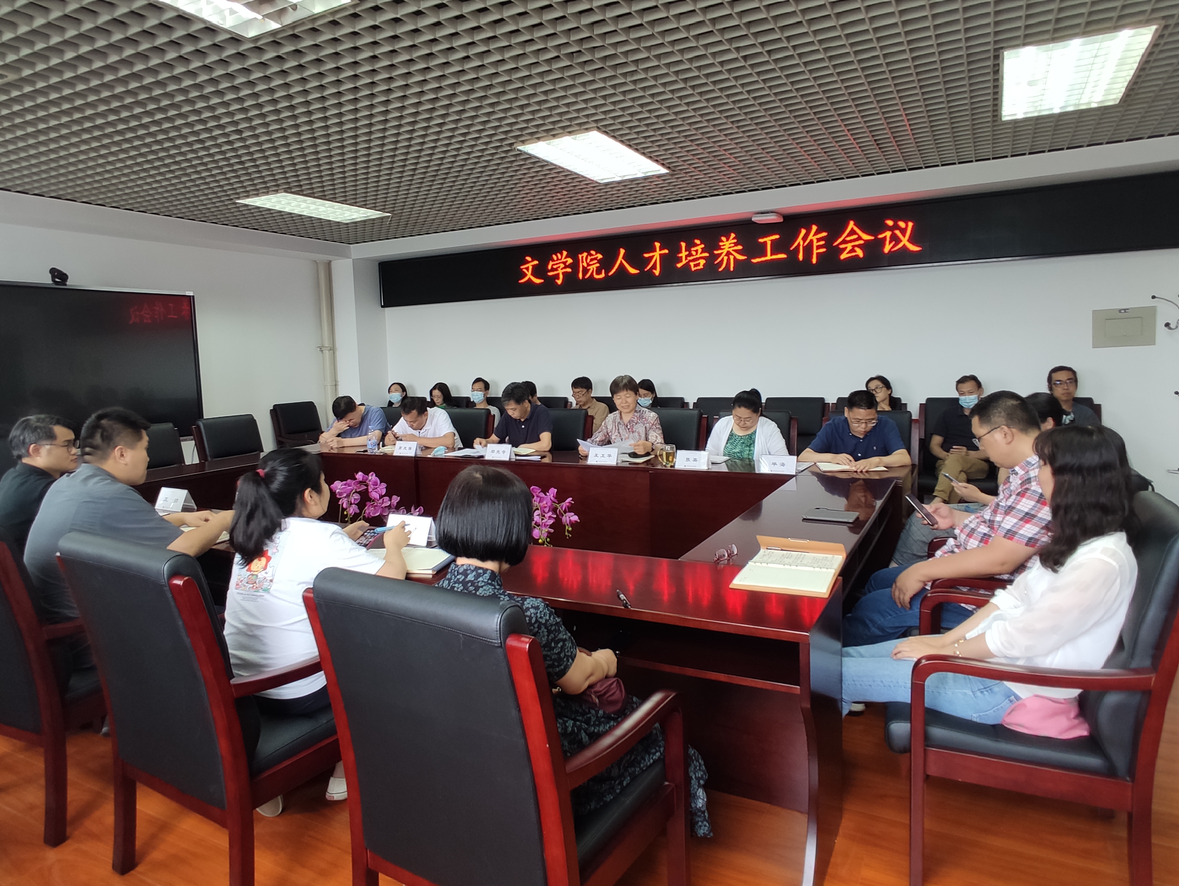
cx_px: 590
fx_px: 716
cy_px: 443
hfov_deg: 79.0
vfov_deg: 63.5
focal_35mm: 21
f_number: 2.2
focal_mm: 2.25
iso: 307
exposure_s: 1/40
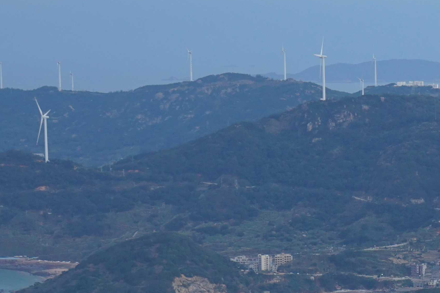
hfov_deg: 11.9
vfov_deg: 8.3
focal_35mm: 165
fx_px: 2017
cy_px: 266
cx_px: 647
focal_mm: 35
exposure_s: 1/20
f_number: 5
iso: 500
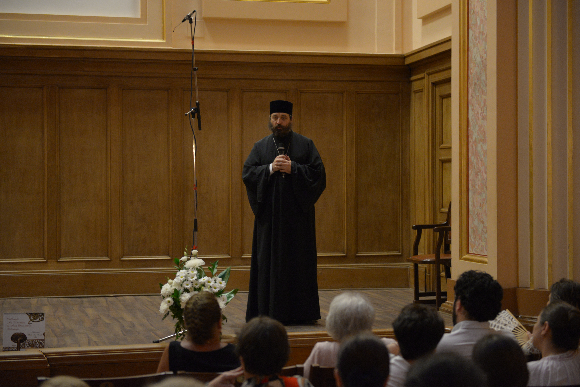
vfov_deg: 19.5
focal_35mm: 70
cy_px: 194
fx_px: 1128
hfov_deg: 28.8
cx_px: 290
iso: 2000
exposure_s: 1/100
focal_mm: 70
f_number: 2.8
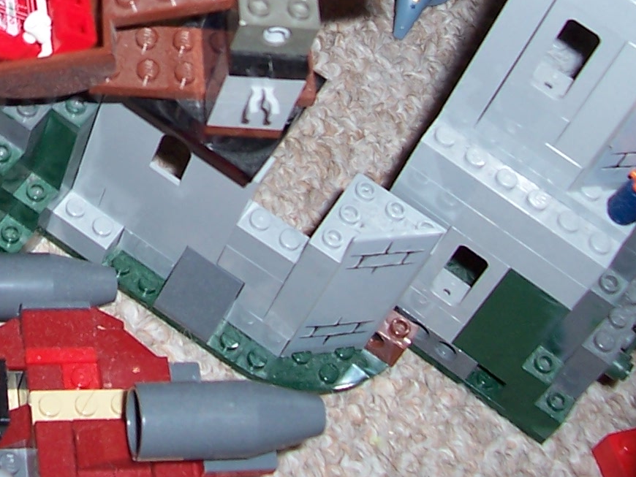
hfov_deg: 21.0
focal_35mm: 90
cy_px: -124
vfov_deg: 15.7
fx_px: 1654
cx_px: 0
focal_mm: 5.6
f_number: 2.7
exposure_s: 1/60
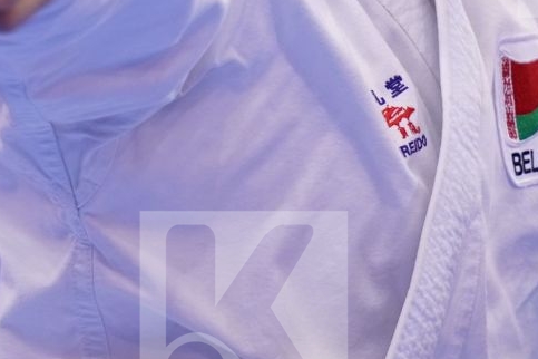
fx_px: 33383
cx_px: 244
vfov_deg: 0.6
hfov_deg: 0.9
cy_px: -84
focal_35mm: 2234
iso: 640
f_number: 2.8
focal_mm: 400
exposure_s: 1/500
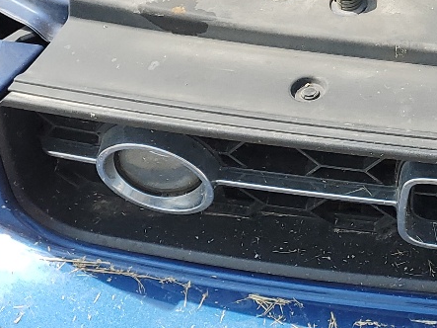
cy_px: -127
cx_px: 553
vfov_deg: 14.9
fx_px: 1186
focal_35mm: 94
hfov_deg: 19.4
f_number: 1.5
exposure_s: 1/1667
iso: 50
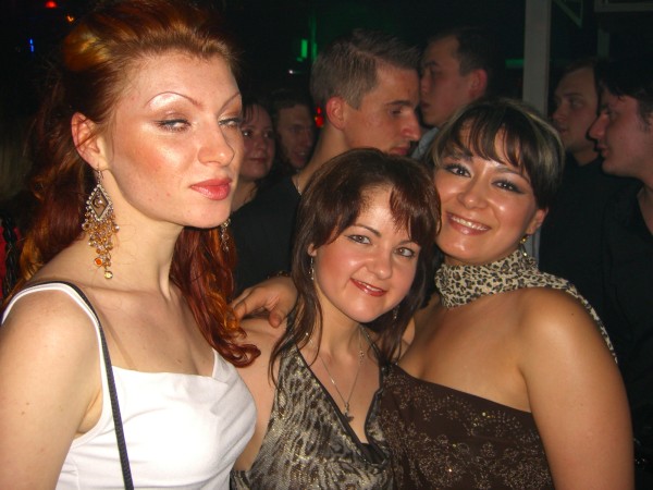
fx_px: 717
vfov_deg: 37.7
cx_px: 326
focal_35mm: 38
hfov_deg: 49.0
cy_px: 245
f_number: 2.8
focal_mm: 7.9
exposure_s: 1/60
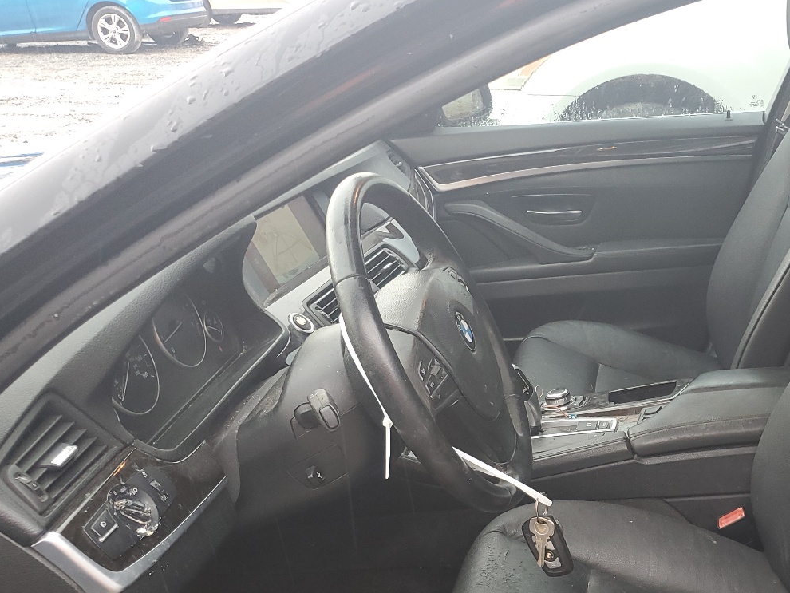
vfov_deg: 33.7
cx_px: 624
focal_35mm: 42
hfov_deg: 42.9
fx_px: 959
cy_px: 446
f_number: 1.5
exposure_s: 1/60.2
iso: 60
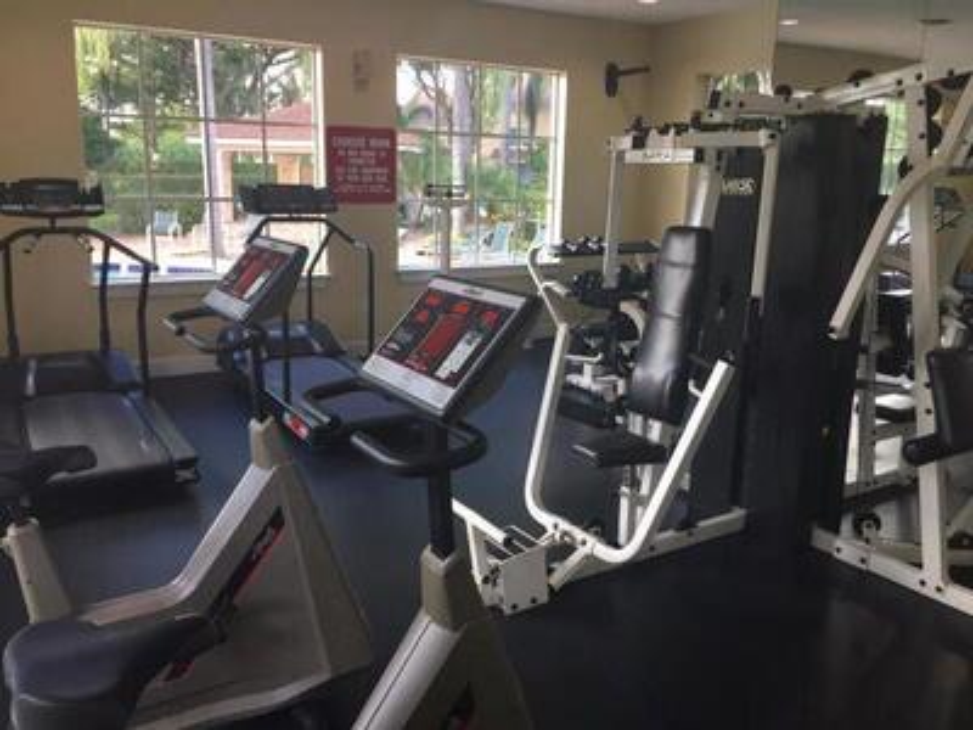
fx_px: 815
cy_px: 365
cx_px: 486
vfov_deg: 48.2
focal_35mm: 29
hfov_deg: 61.7
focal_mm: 4.15
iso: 32
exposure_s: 1/30
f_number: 2.2
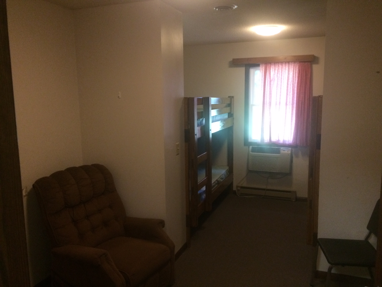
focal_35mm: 29
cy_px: 144
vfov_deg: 48.2
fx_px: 320
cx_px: 191
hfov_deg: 61.7
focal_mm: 4.15
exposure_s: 1/17
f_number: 2.2
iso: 250
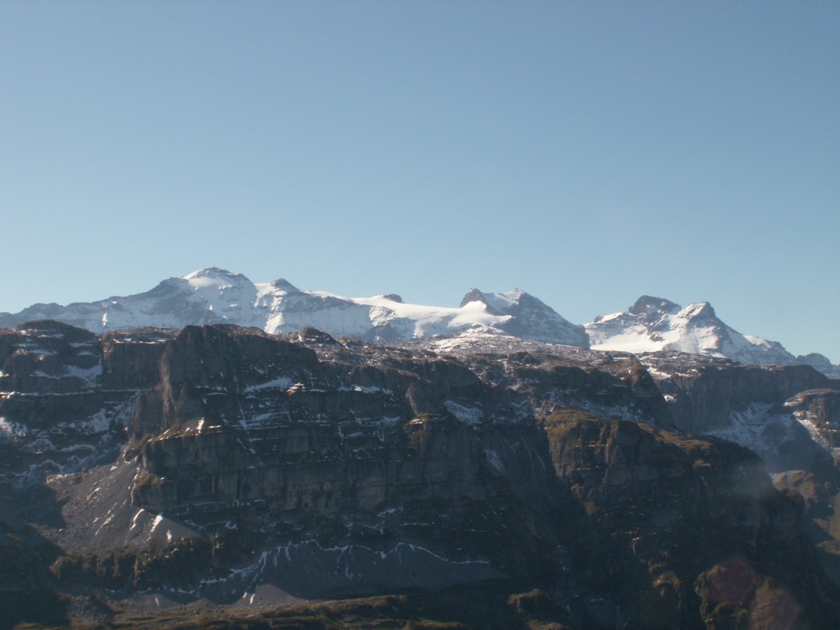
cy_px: 315
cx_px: 420
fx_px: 1407
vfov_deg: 25.2
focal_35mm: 58
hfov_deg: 33.2
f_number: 8
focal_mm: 9.65
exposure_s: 1/200
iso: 50
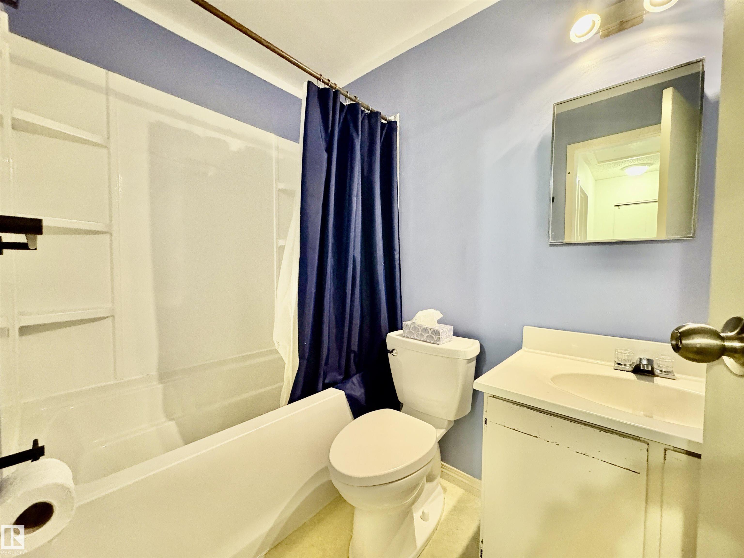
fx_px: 301
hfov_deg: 102.1
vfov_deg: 85.7
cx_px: 372
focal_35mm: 14
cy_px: 279
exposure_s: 1/30
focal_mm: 2.22
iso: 1250
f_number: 2.2
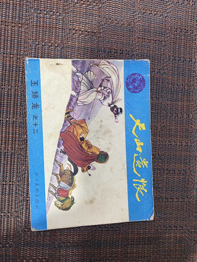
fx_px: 197
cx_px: 98
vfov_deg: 67.3
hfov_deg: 53.1
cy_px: 131
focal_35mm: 26
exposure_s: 1/50
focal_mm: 4.25
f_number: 1.8
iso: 320
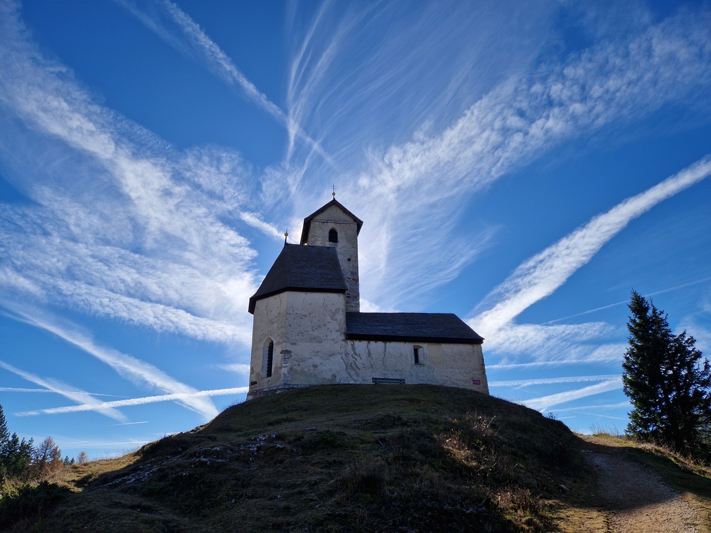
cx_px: 356
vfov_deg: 58.9
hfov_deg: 73.9
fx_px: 472
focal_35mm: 23
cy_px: 266
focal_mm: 5.4
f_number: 1.8
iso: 50
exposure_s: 1/2736
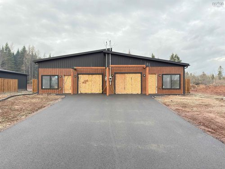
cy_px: 84
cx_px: 112
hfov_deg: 71.6
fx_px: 156
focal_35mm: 24
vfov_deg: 56.8
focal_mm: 6.76
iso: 200
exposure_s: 1/205
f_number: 1.78
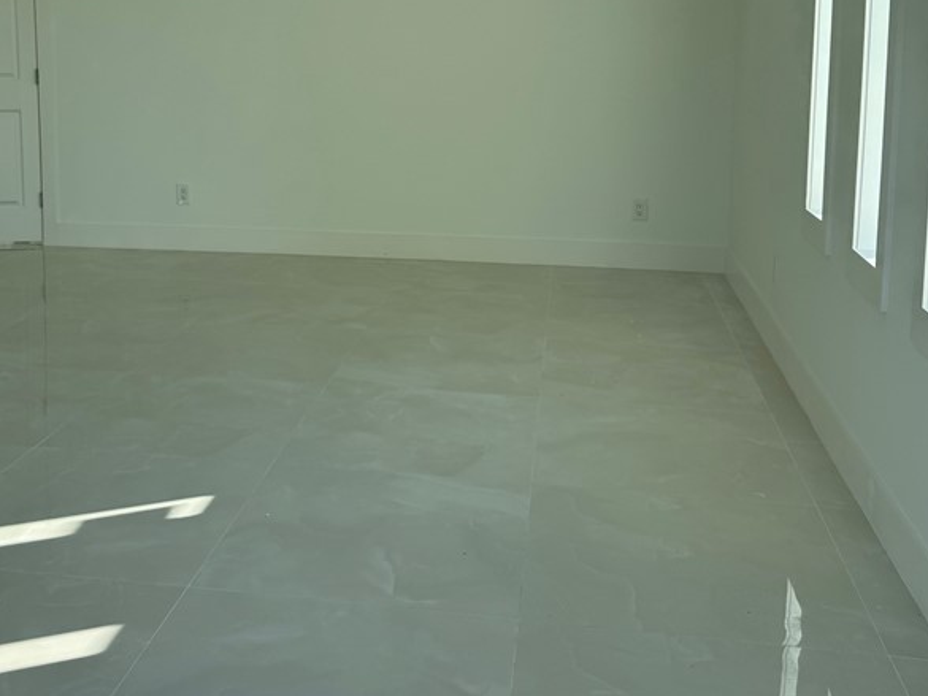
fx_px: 1126
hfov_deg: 44.5
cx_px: 354
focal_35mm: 42
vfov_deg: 33.6
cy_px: 168
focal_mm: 6.76
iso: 80
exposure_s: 1/558
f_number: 1.78
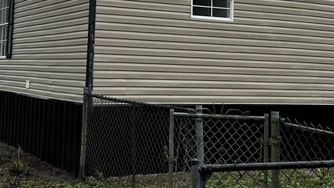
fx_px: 594
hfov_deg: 31.3
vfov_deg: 17.5
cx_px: 127
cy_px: -5
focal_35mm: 67
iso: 50
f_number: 1.5
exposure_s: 1/2632
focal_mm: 5.7
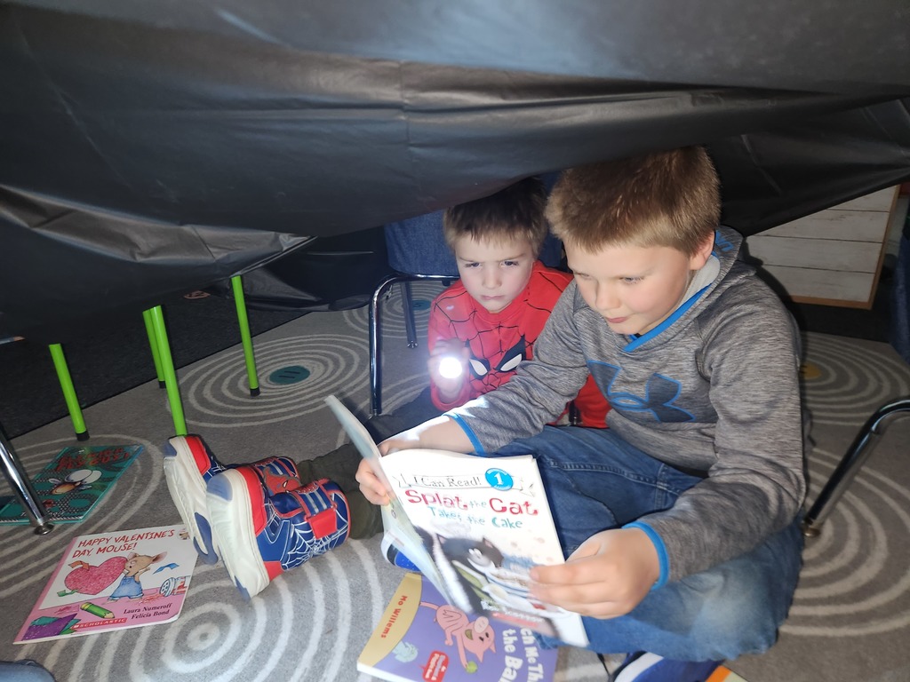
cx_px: 455
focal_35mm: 23
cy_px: 341
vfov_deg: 58.9
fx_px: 605
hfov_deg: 73.9
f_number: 1.8
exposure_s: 1/8
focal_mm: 5.4
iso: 250
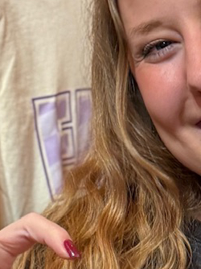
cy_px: 300
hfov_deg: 10.3
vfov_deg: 13.6
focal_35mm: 142
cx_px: 224
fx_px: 1101
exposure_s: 1/60
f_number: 1.78
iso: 500
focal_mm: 6.76
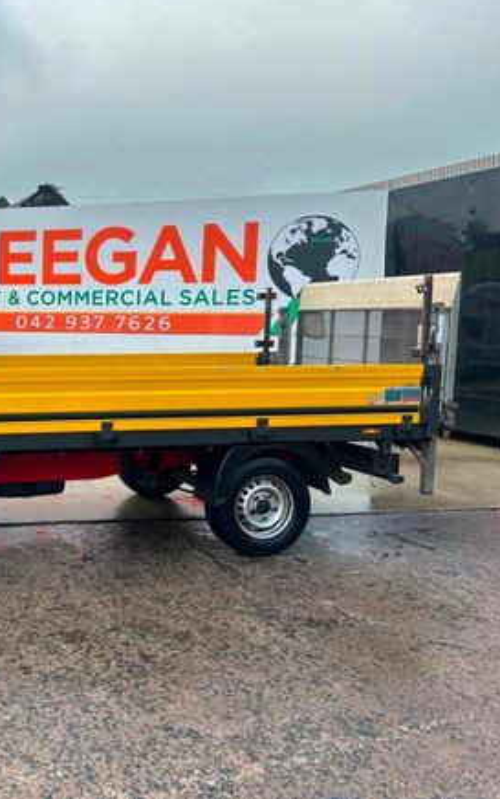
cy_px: 389
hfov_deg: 33.3
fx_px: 762
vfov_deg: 55.3
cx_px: 0
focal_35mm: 35
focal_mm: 6.86
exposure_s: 1/521
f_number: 1.78
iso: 80
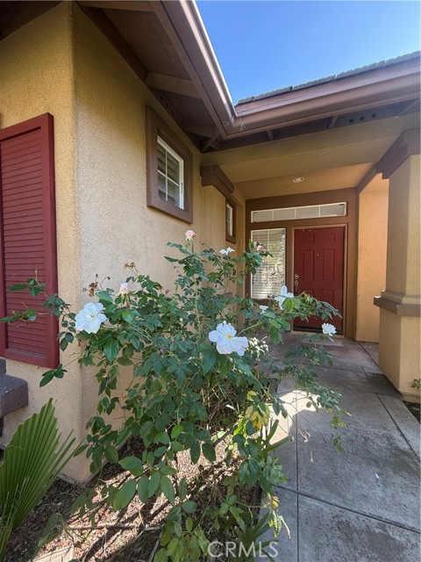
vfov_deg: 102.1
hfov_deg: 85.7
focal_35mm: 14
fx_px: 227
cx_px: 210
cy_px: 281
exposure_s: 1/154
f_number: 2.2
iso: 64
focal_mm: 2.22
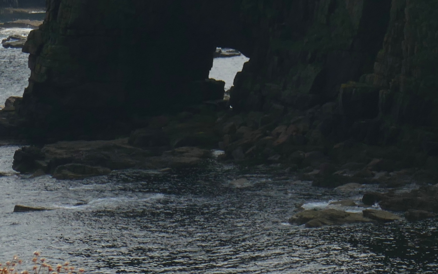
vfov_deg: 4.3
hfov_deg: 6.8
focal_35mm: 308
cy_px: -6
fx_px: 3677
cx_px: 346
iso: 125
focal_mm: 31.9
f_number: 4.9
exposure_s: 1/800
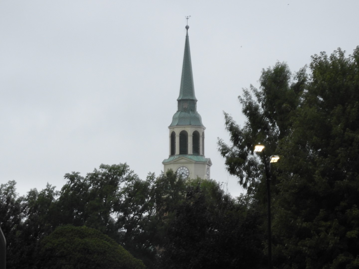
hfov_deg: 13.2
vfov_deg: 9.9
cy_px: 134
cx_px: 180
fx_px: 1556
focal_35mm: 150
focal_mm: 26.9
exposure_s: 1/50
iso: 400
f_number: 5.2
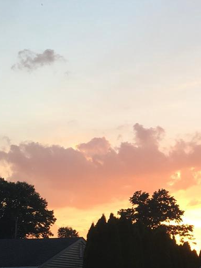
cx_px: 253
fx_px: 674
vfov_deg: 22.0
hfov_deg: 16.2
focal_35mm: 87
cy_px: 242
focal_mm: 4.15
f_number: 2.2
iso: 25
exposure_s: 1/120
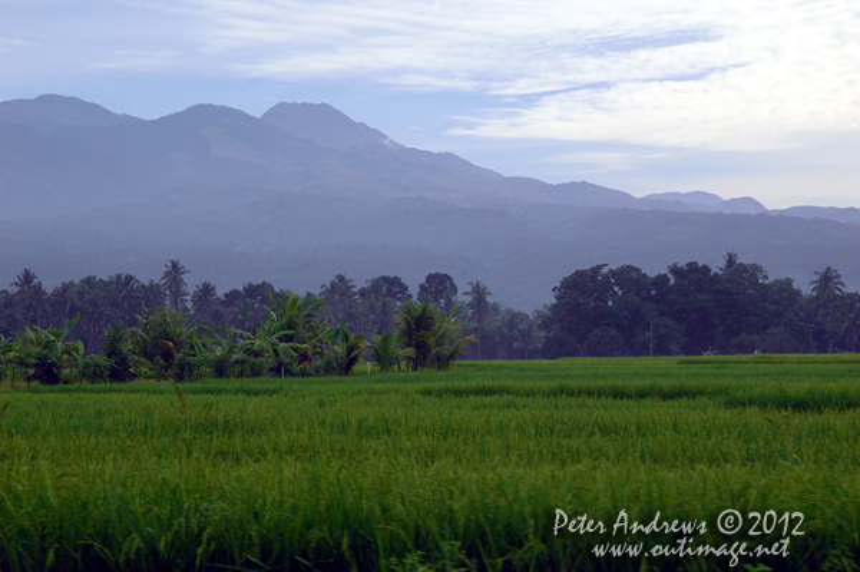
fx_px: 2578
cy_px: 286
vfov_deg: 12.7
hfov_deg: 18.9
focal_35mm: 108
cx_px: 430
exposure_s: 1/320
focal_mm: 72
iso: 400
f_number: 14
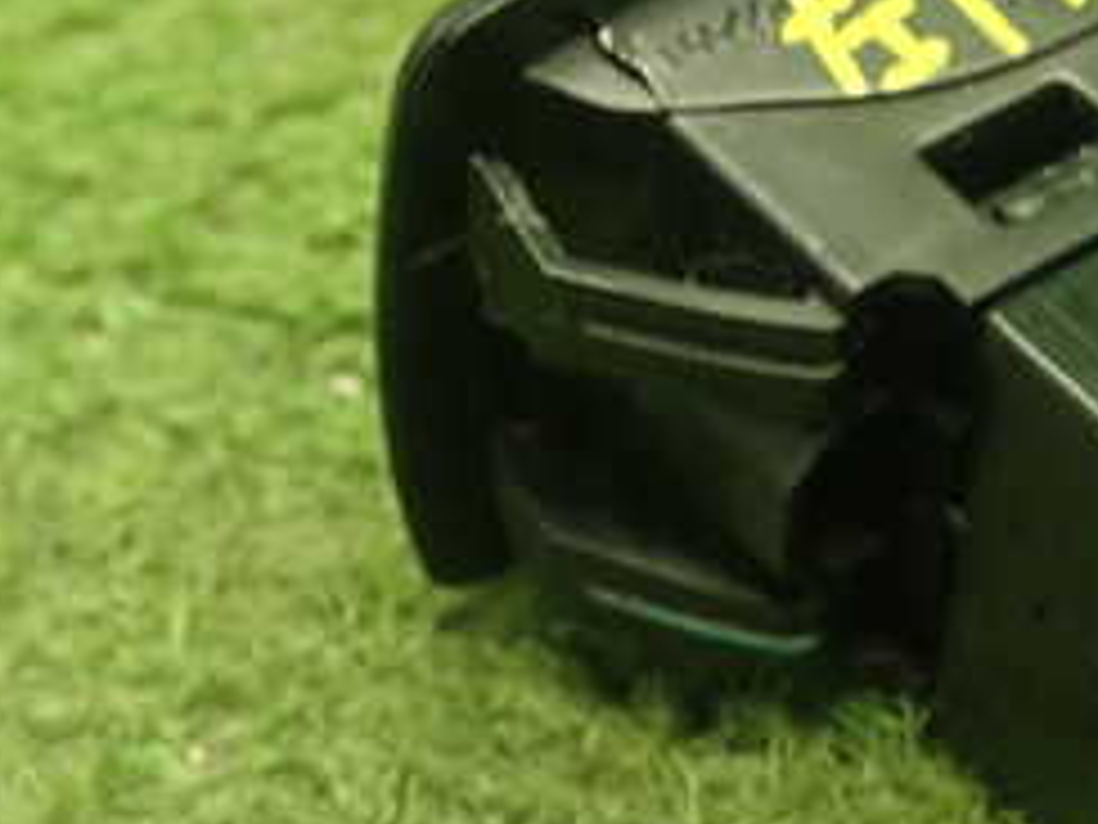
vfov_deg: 14.6
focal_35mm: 101
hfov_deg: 19.0
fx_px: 3204
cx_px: 1062
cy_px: 239
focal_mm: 7.31
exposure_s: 1/40
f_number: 2.8
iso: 500
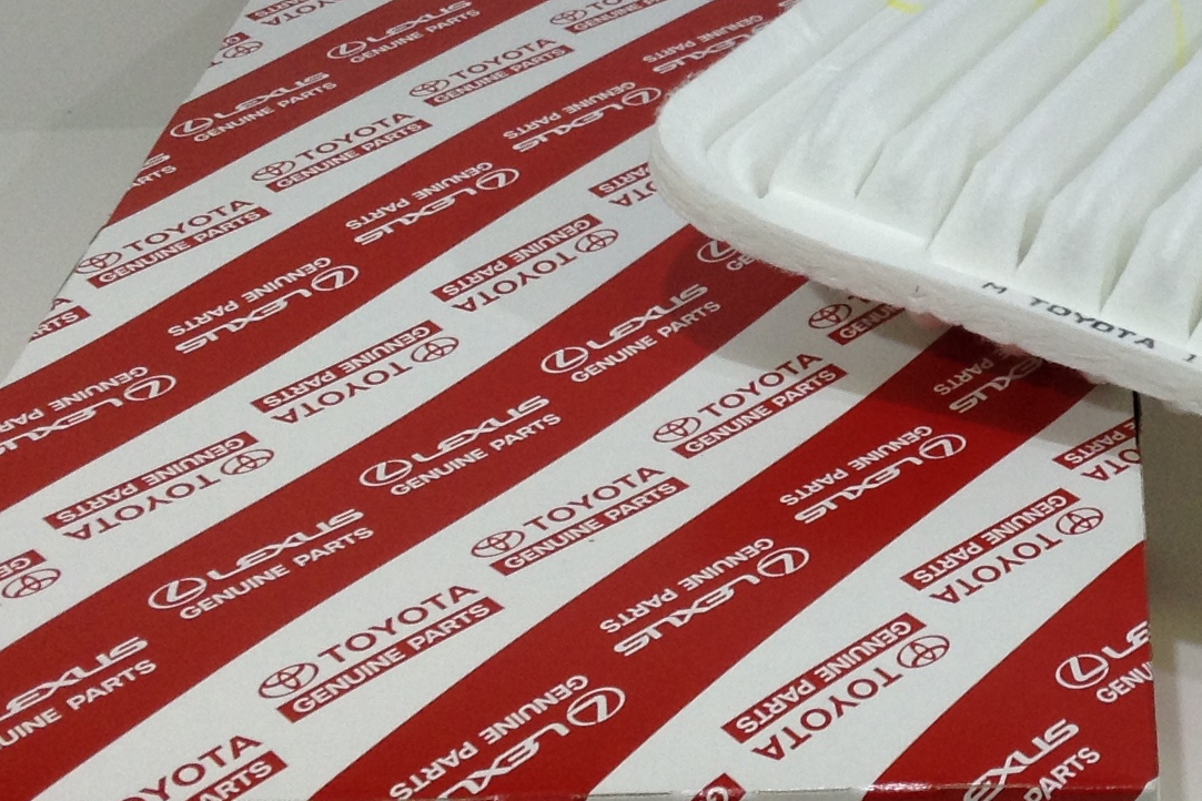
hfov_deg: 24.0
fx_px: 2738
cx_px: 1104
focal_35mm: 82
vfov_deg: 16.4
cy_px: 62
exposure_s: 1/40
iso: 32
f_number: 2.4
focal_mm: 3.3
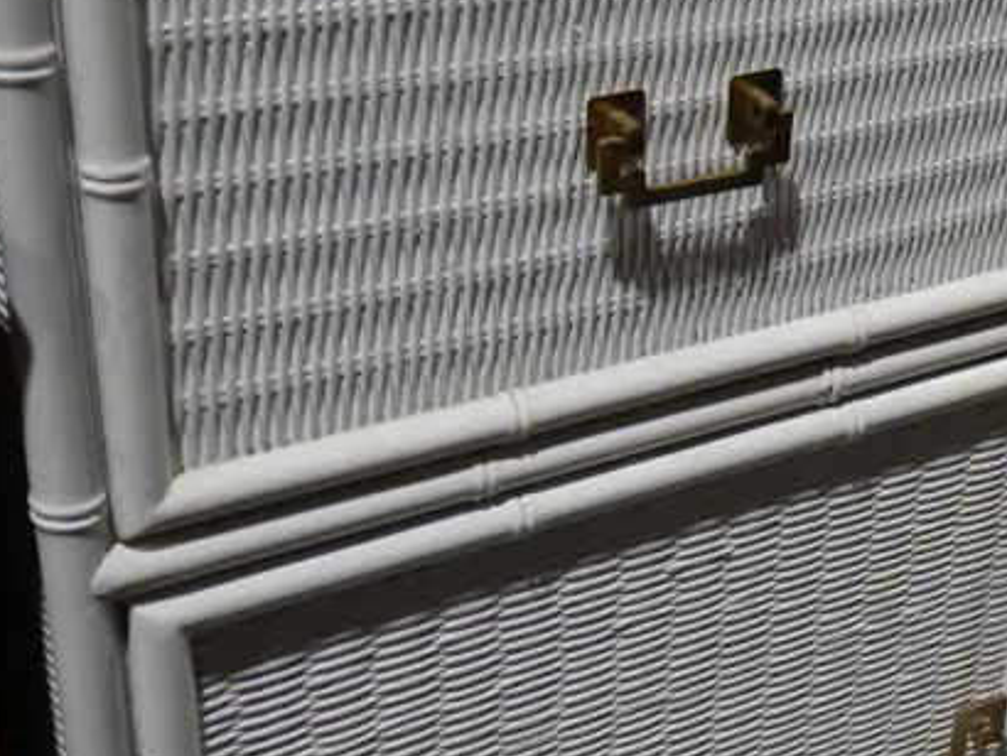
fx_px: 2038
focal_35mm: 70
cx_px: 1206
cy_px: 475
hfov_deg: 25.0
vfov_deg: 21.0
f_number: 3.5
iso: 200
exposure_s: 1/80
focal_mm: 14
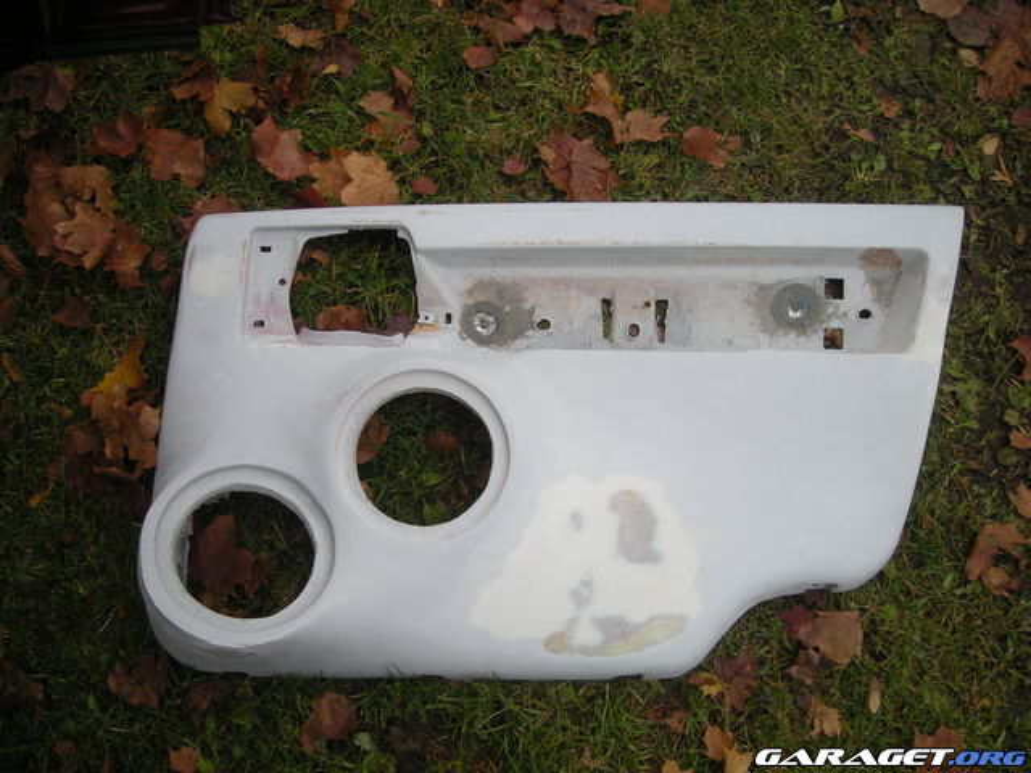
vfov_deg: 40.7
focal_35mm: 35
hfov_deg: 52.6
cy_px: 386
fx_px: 1042
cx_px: 516
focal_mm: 5.7
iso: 50
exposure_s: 1/117
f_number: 2.8
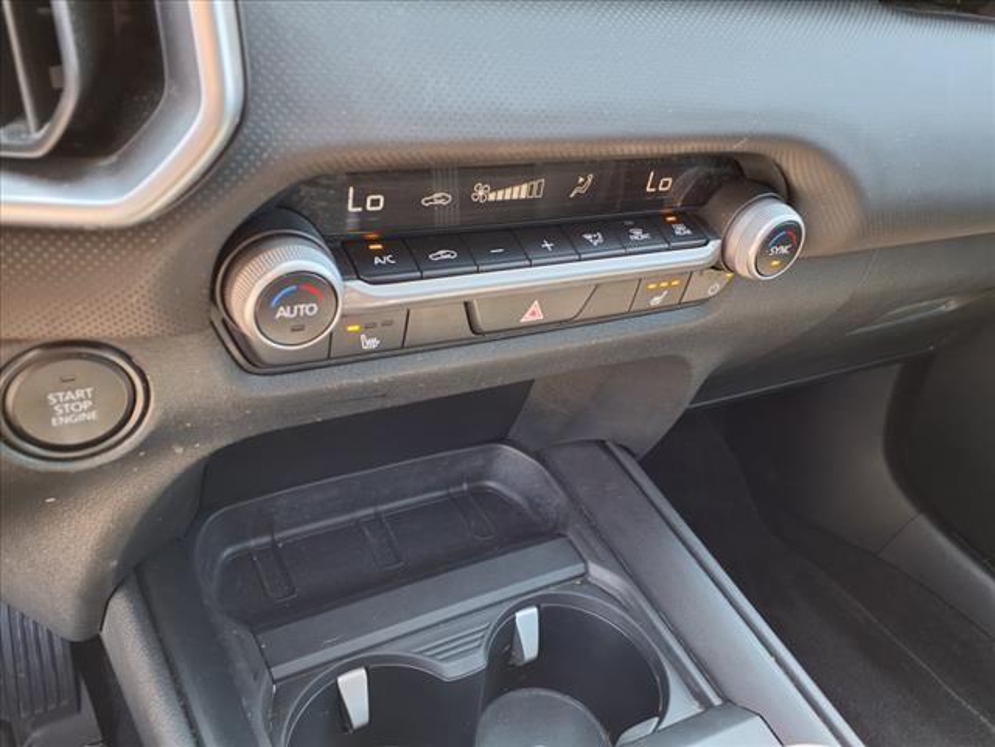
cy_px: 374
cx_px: 498
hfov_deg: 65.3
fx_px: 776
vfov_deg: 51.4
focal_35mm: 27
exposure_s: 1/40
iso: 100
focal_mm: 3.58
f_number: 1.9
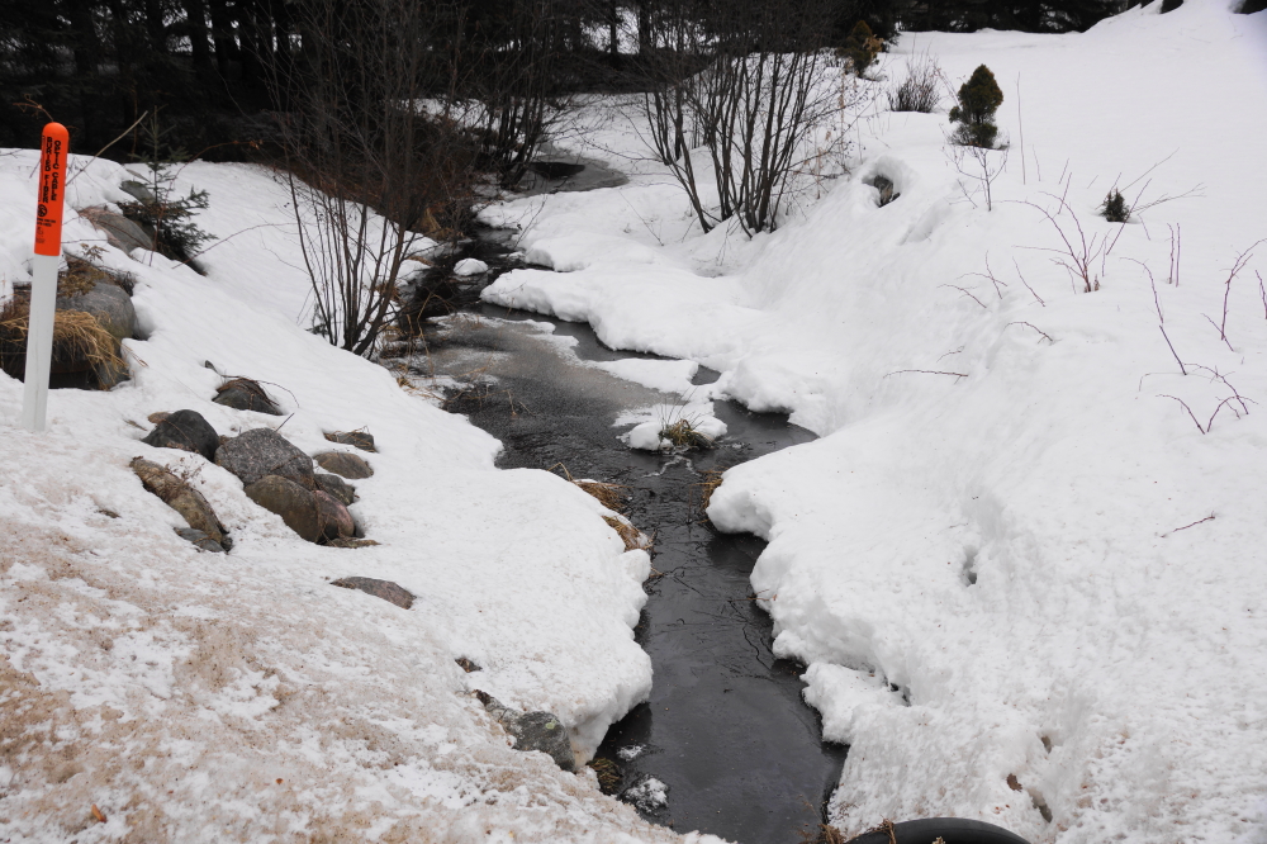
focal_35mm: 39
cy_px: 422
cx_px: 634
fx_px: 1372
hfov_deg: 49.6
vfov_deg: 34.2
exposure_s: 1/80
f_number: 8
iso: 100
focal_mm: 26
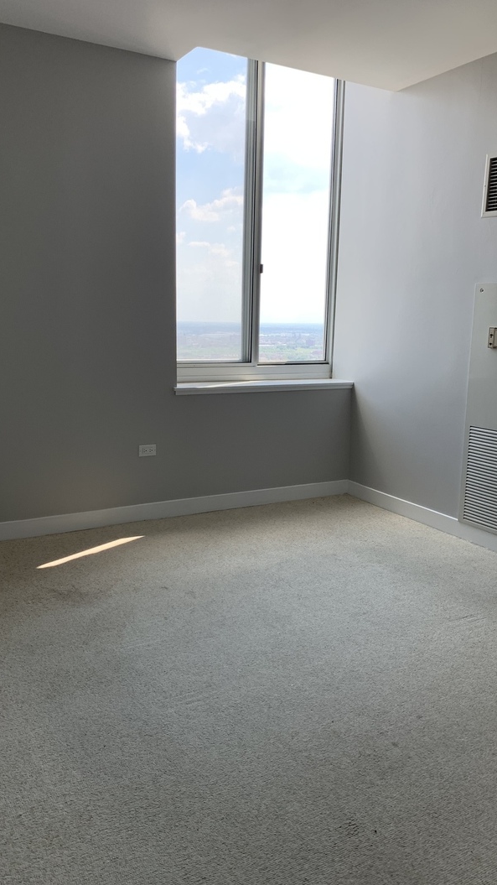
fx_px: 680
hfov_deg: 40.2
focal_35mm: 29
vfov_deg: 66.1
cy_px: 433
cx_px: 241
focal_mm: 4.25
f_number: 1.8
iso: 25
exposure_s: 1/272
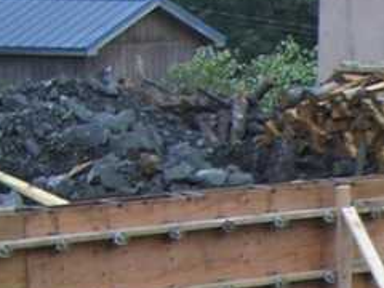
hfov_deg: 8.8
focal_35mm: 211
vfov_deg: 6.8
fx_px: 2341
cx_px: 785
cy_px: 571
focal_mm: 6.2
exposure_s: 1/100
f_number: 2.7
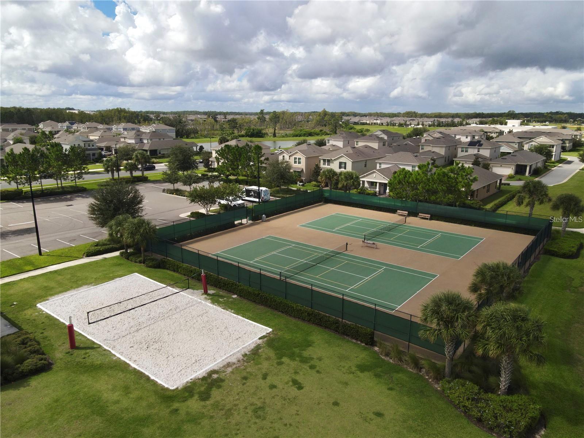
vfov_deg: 56.8
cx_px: 292
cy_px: 219
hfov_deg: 71.6
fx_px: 405
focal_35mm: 24
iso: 100
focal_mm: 4.5
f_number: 2.8
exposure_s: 1/1000
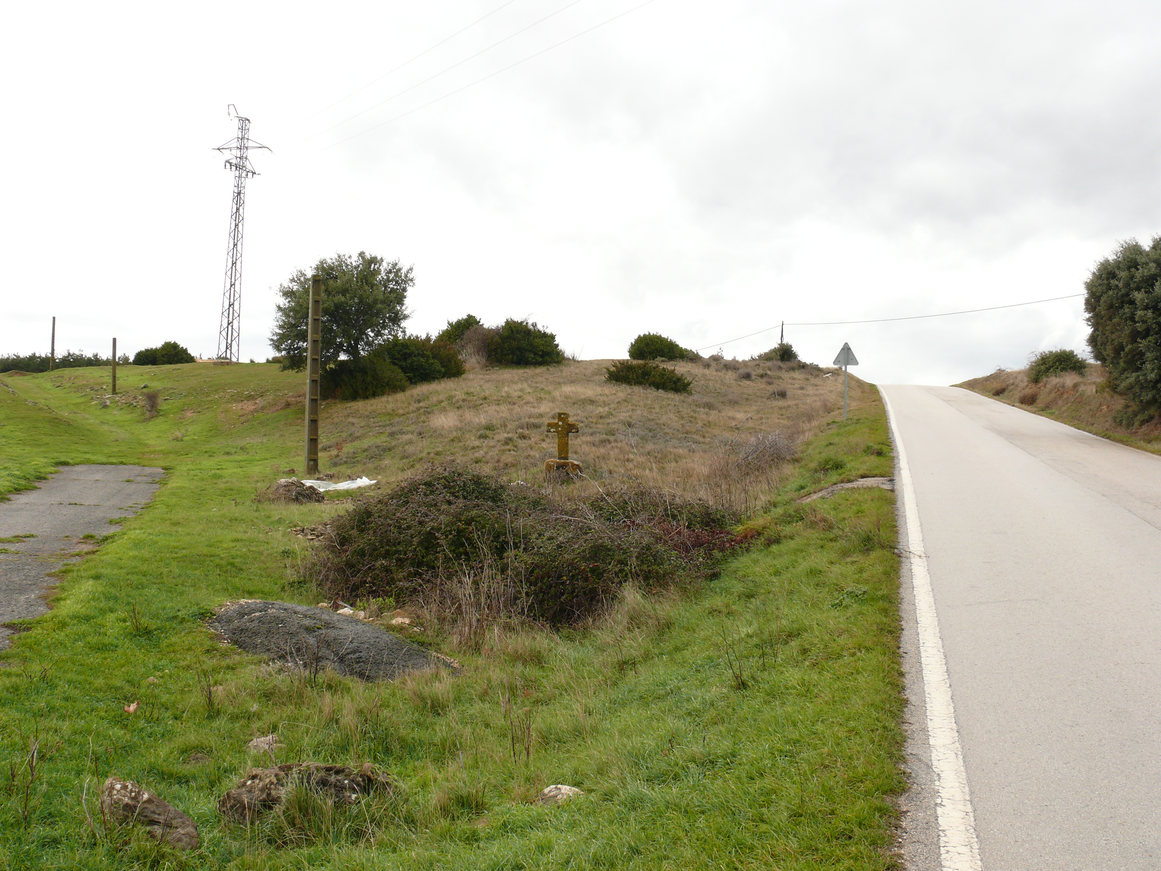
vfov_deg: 40.7
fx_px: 1174
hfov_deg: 52.6
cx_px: 580
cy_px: 436
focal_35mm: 35
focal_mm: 7.4
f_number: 6.3
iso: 100
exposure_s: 1/50
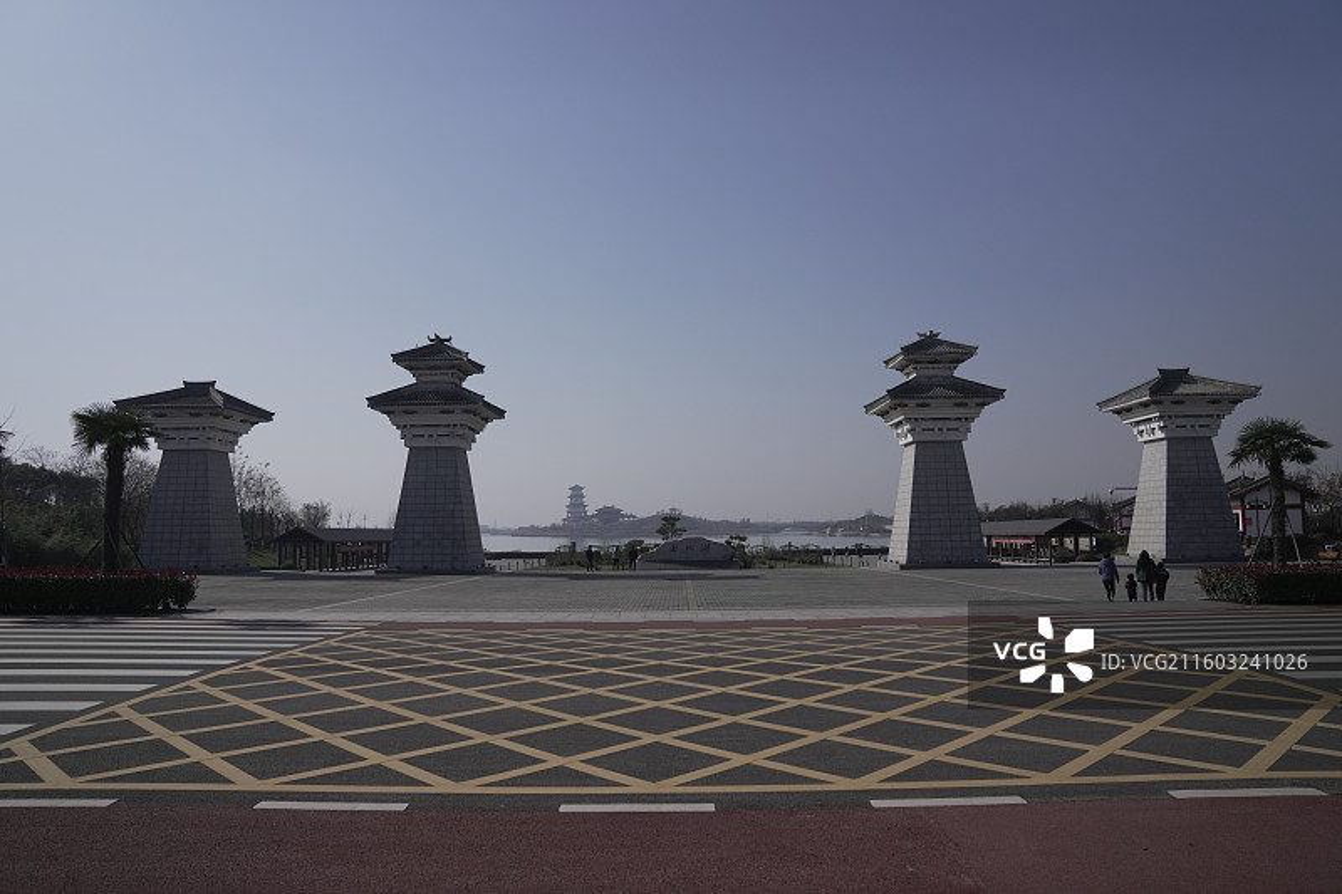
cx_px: 671
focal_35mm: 24
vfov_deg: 53.1
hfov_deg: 73.8
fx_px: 894
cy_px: 447
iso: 640
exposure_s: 1/6400
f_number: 6.3
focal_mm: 24
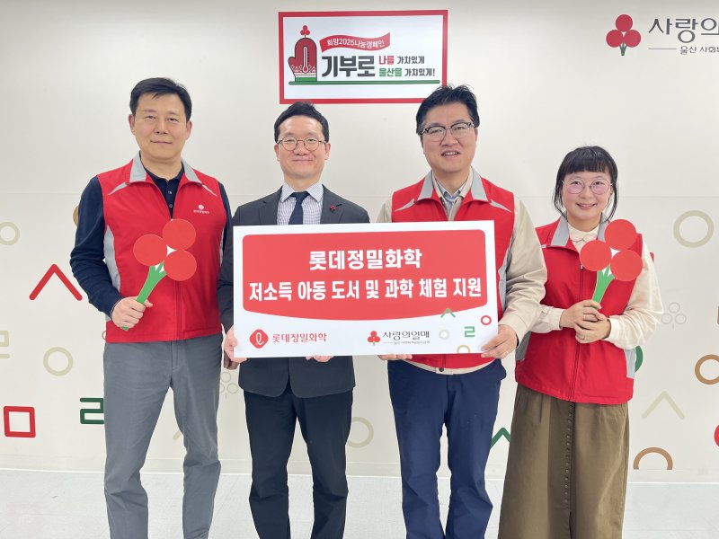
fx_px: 540
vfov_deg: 53.1
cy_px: 270
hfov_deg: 67.3
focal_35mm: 26
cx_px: 360
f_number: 1.6
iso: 100
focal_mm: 5.1
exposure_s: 1/120
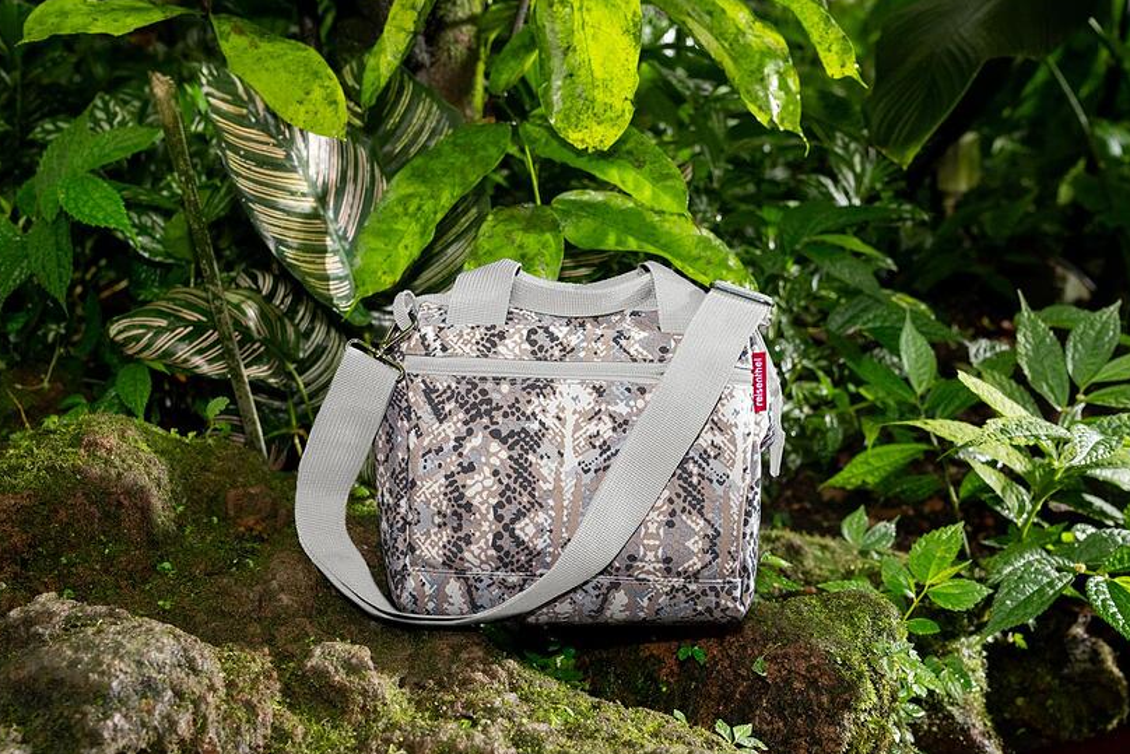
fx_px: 1381
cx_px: 563
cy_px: 393
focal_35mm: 44
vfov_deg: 30.5
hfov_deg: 44.5
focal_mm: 41
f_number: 5.6
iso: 3200
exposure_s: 1/250
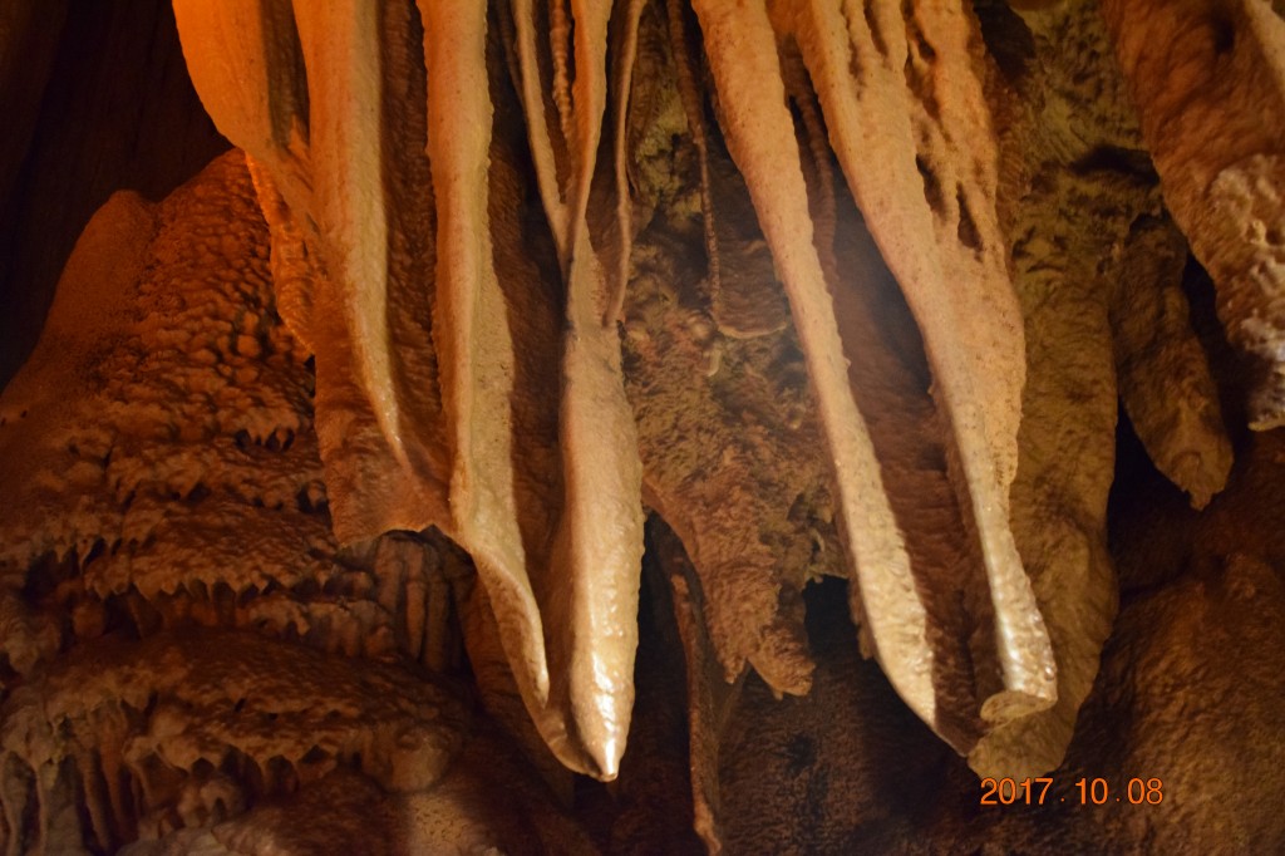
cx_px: 642
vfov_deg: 47.9
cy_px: 428
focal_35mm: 27
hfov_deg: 67.4
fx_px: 963
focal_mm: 18
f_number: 3.5
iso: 6400
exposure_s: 1/6
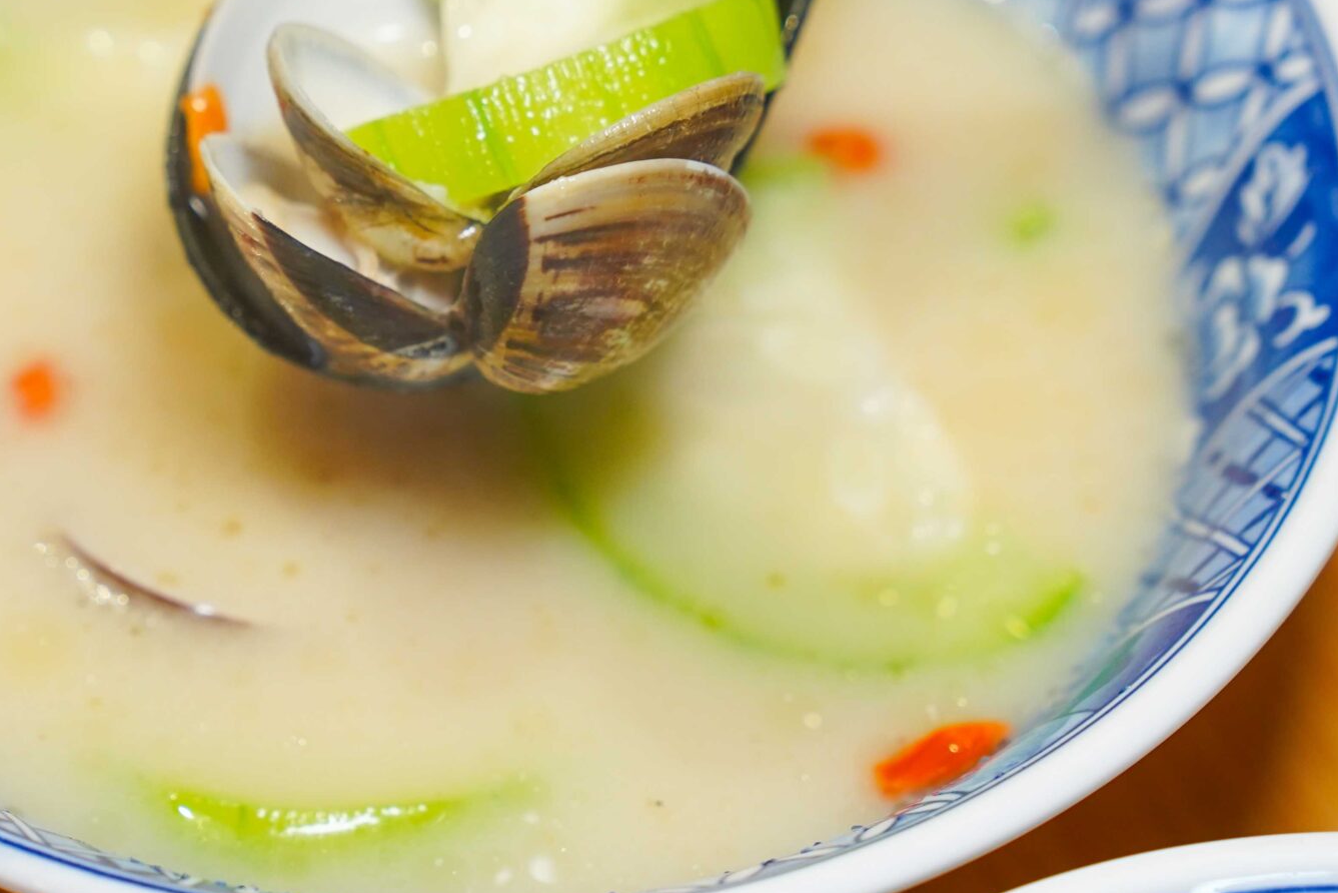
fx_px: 4981
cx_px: 412
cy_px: 317
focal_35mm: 134
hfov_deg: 15.3
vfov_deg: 10.2
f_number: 4.5
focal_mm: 70
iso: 1000
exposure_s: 1/80
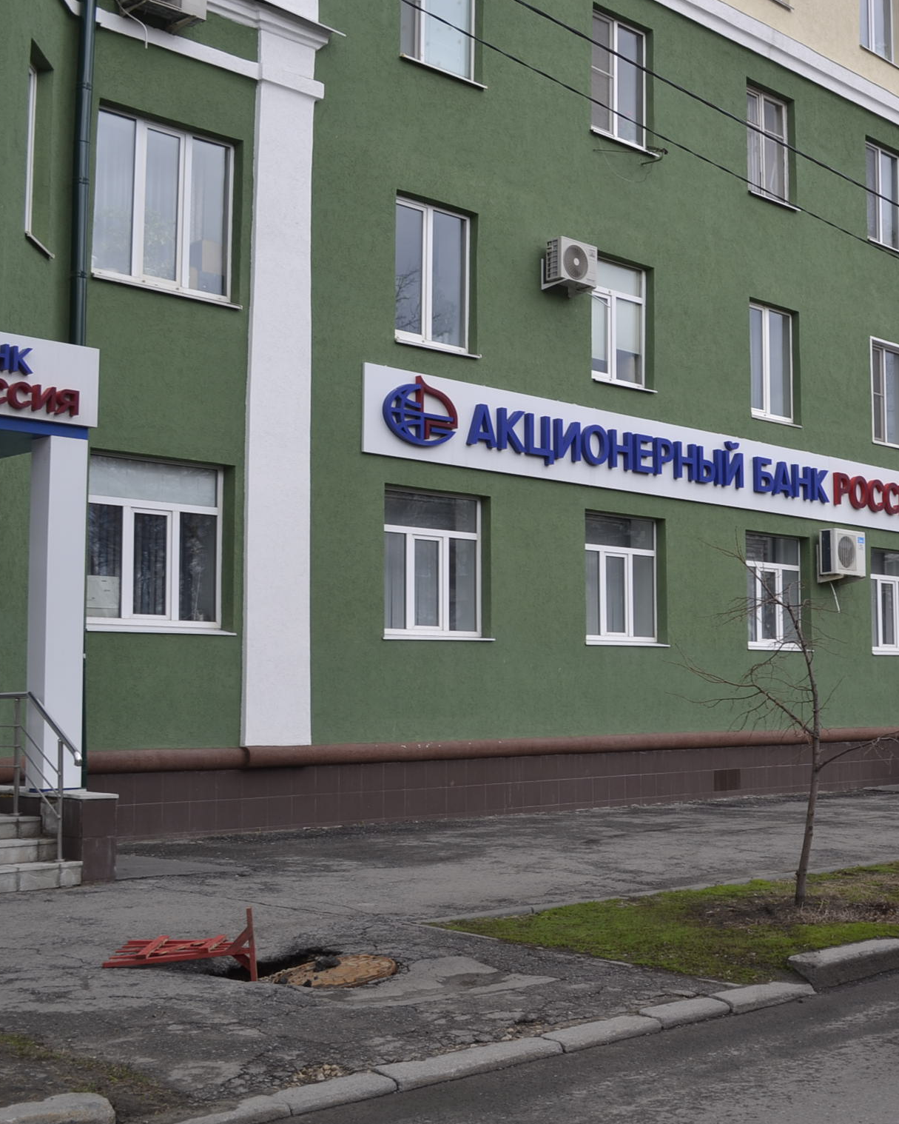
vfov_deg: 39.5
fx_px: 1563
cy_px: 566
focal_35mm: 47
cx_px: 770
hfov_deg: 30.9
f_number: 7.1
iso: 100
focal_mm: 22
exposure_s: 1/200
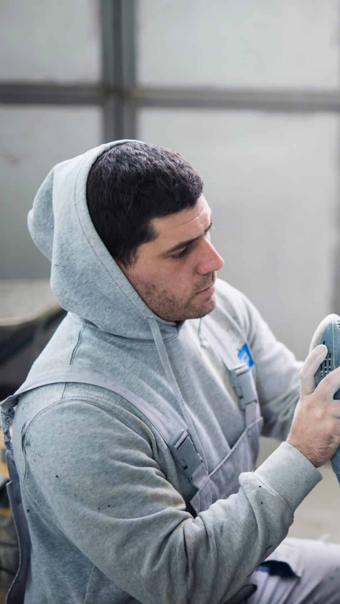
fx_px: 1266
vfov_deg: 26.9
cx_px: 428
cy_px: 301
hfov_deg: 14.7
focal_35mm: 79
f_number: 1.6
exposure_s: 1/250
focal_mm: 50
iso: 500
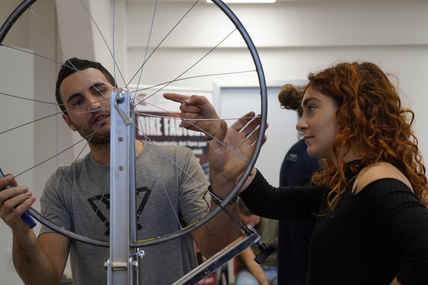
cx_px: 214
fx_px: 594
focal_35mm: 50
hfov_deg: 39.6
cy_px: 142
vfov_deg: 27.0
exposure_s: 1/160
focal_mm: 50
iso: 1000
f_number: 4.5
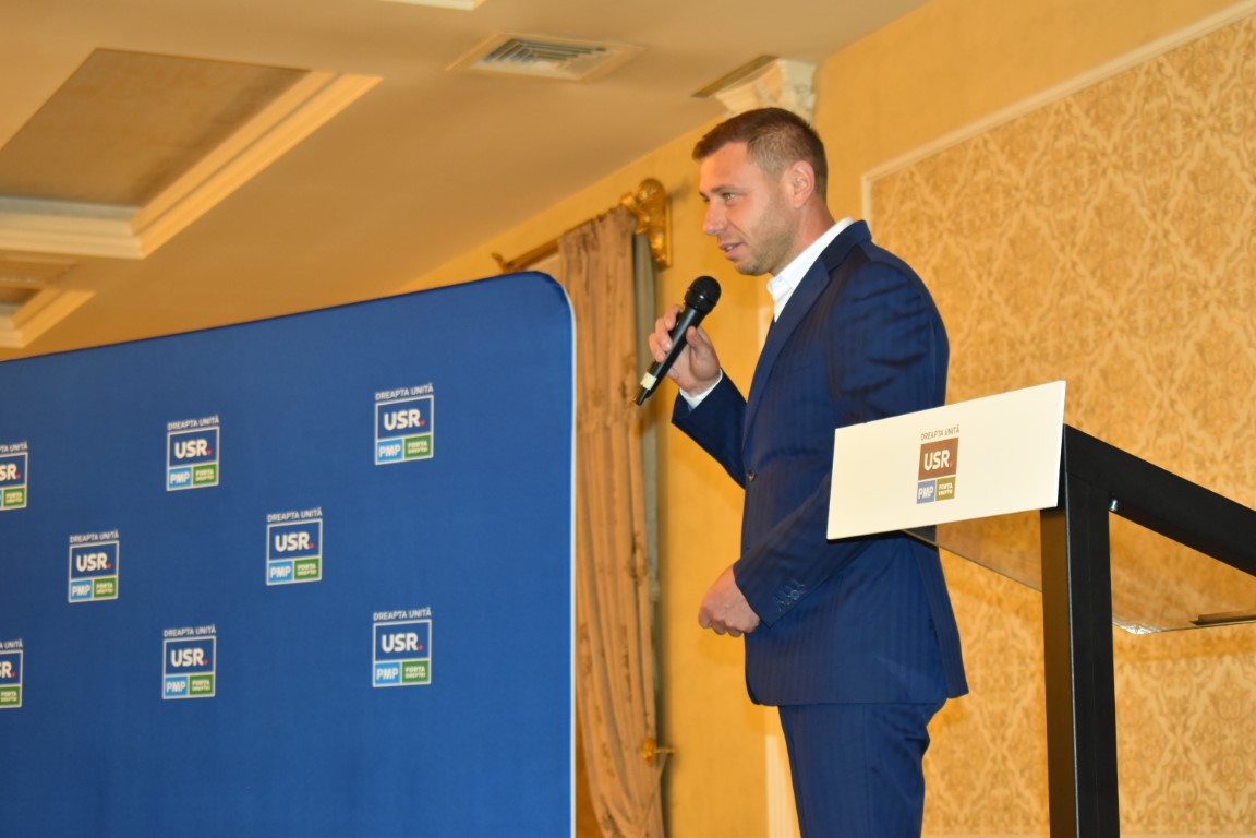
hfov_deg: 24.6
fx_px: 2878
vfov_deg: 16.6
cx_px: 628
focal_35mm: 82
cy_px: 419
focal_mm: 55
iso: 1000
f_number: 5.6
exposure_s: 1/60
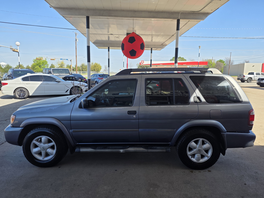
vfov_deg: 58.9
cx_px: 132
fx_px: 175
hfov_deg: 73.9
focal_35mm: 23
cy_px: 99
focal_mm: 6.25
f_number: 1.7
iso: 80
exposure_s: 1/3336
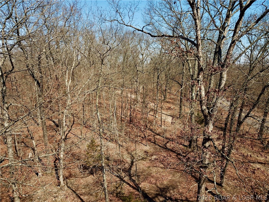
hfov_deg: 67.3
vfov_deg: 53.1
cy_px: 101
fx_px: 202
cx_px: 134
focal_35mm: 26
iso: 100
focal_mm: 4.73
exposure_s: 1/1508
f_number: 2.2
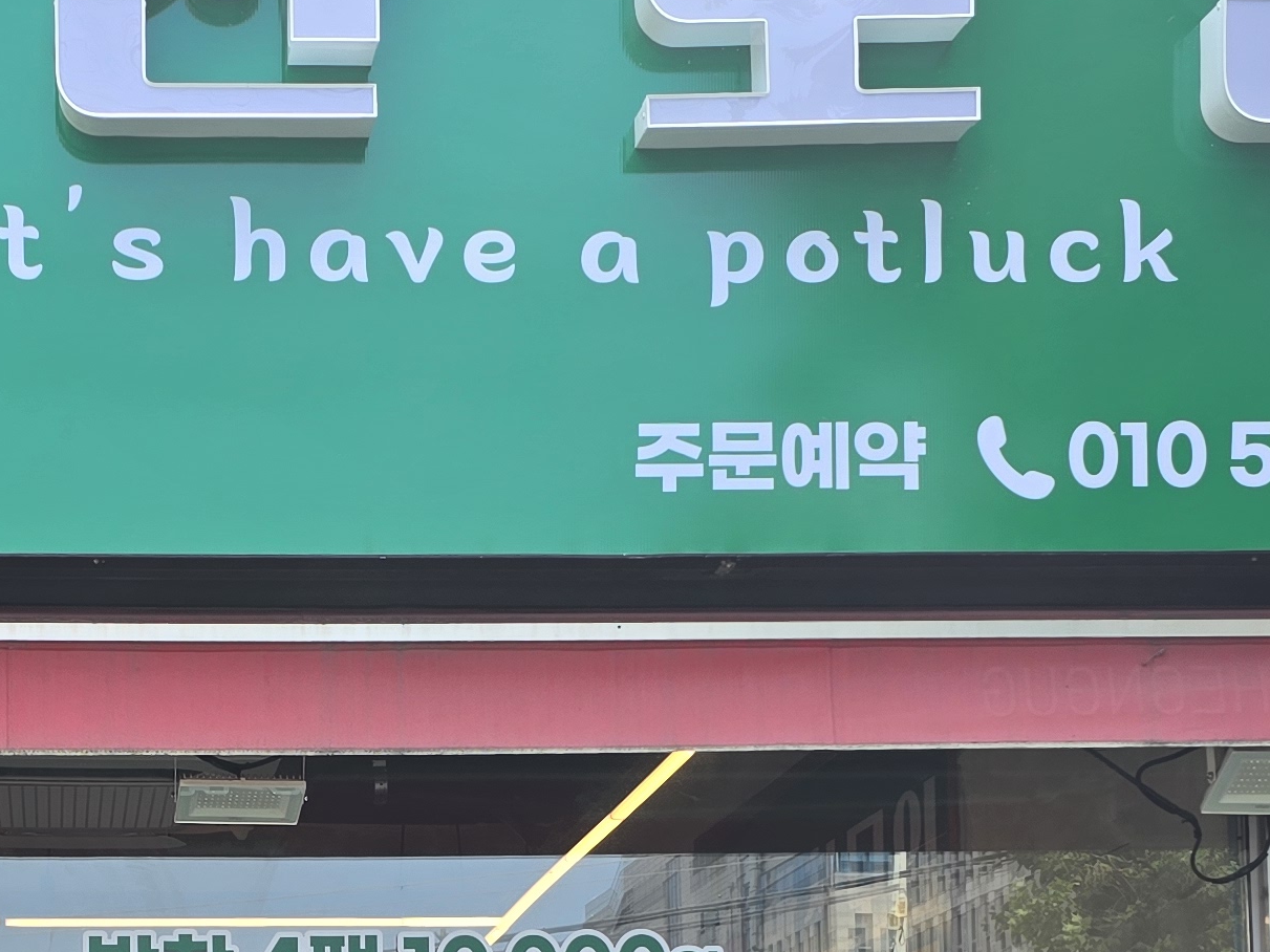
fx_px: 2788
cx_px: 155
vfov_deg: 18.4
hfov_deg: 25.0
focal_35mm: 76
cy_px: 1138
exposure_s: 1/192
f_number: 1.7
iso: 12
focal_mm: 6.3
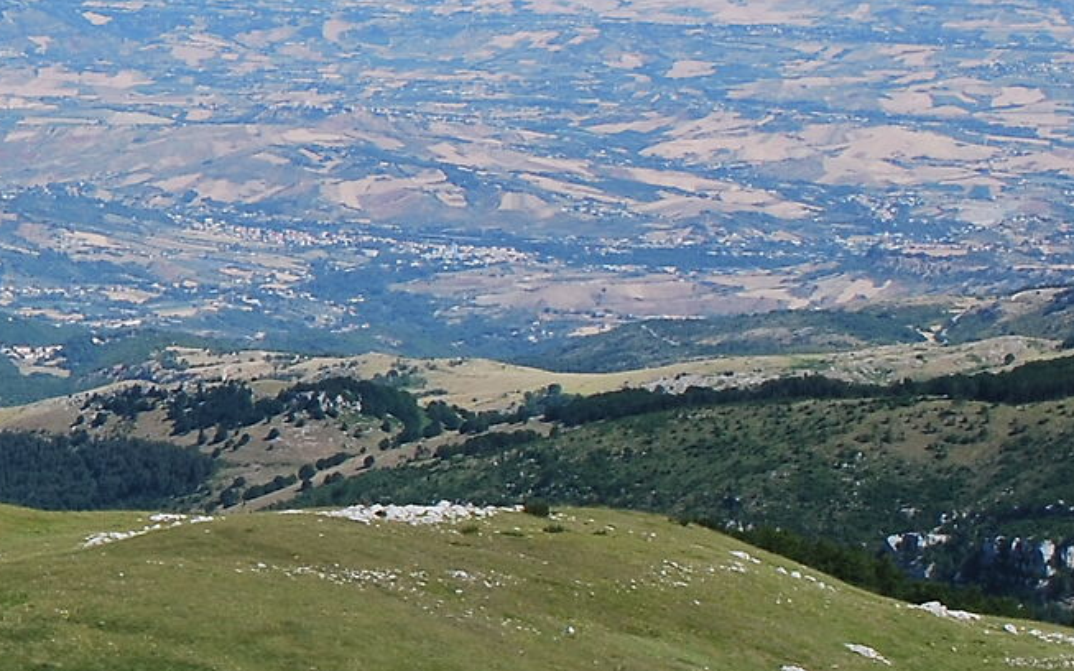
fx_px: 4445
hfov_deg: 12.9
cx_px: -604
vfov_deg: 8.6
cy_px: 123
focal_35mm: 152
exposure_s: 1/250
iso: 110
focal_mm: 27
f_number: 10
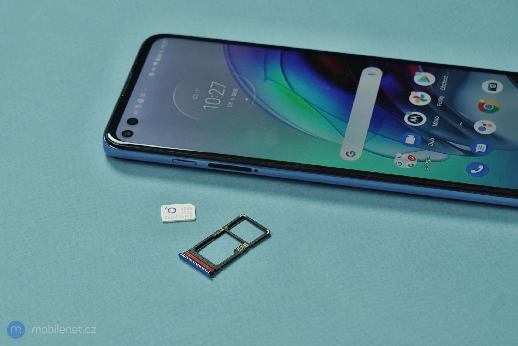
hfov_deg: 28.8
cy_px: 173
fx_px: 1007
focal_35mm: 70
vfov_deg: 19.5
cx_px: 259
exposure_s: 1/160
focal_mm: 70
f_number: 8
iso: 1600
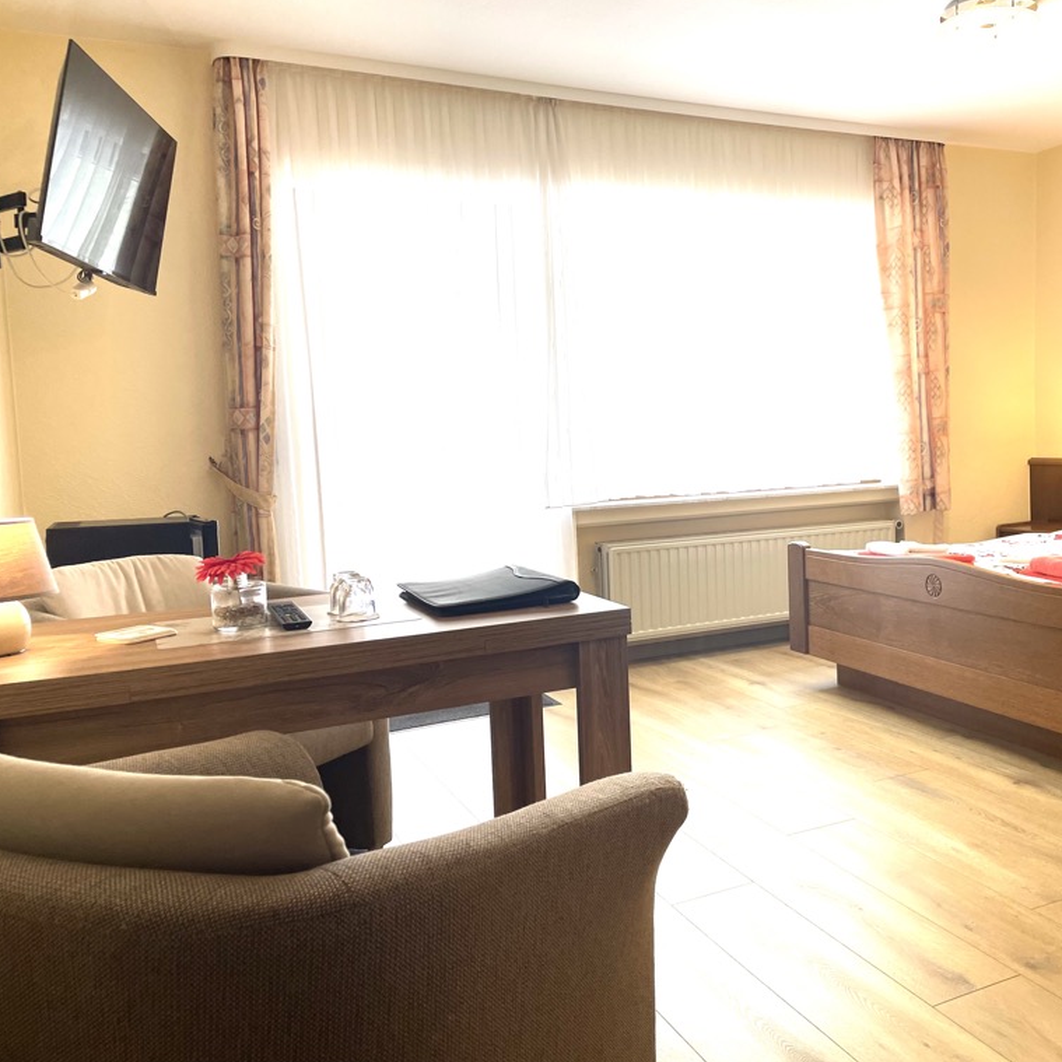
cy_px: 529
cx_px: 707
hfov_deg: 51.6
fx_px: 1076
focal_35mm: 31
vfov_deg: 52.5
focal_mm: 4.2
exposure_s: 1/113
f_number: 1.6
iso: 32
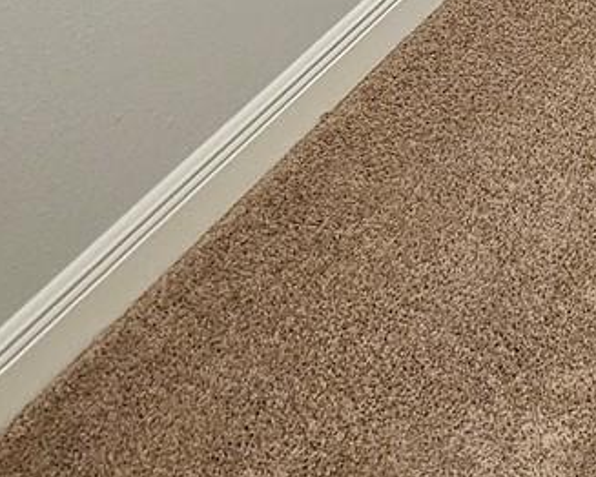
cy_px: -453
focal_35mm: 62
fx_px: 1094
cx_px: 897
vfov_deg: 17.9
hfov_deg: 24.0
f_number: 2.2
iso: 200
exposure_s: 1/60
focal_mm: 2.2
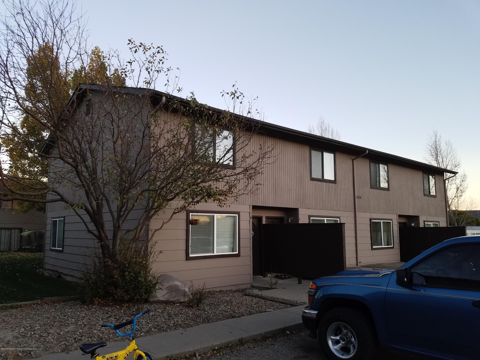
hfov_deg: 67.3
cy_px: 180
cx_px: 240
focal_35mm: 26
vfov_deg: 53.1
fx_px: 361
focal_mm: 4.2
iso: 100
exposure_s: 1/120
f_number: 1.7
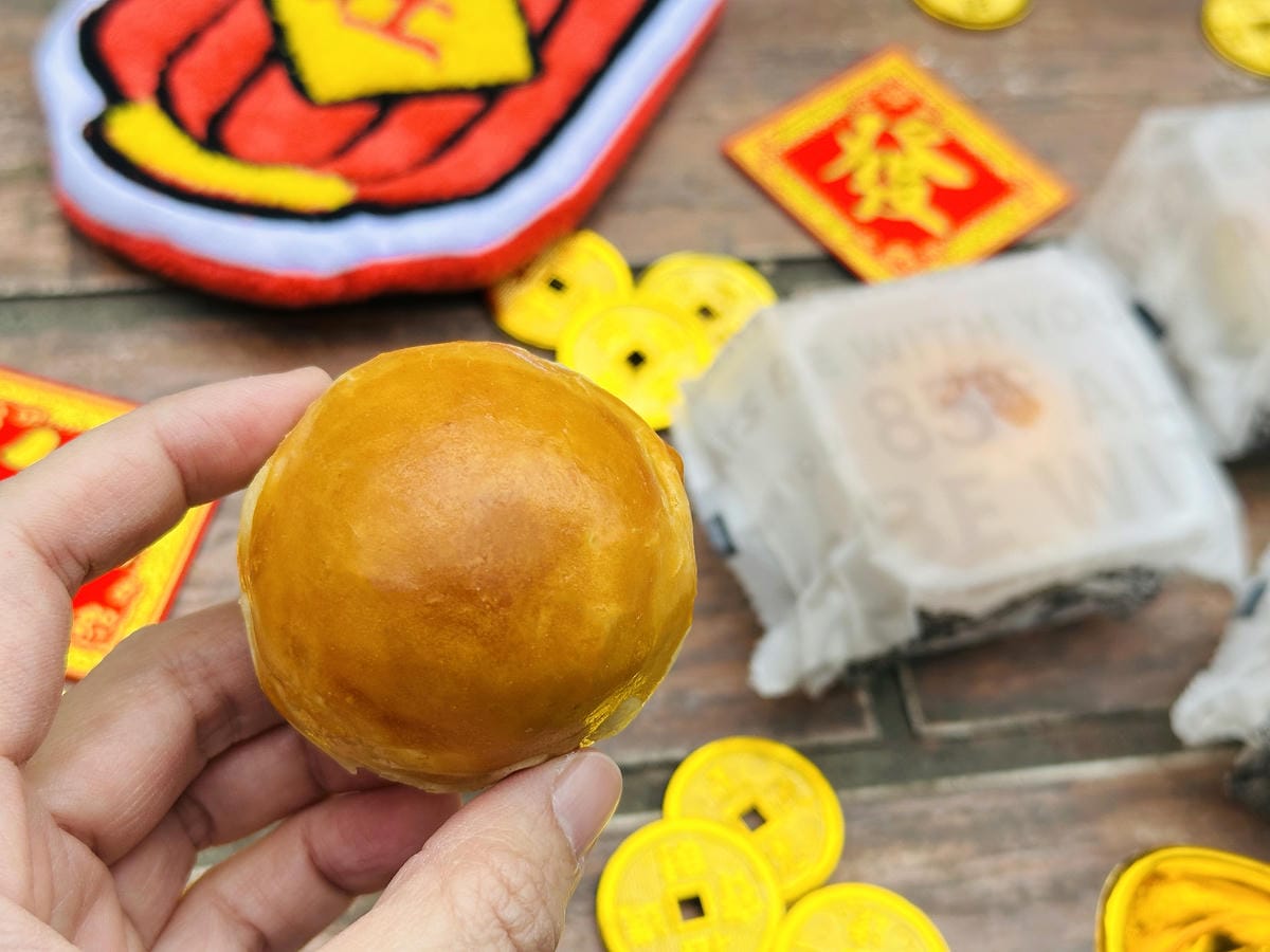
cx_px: 635
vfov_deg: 30.3
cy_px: 476
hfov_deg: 39.7
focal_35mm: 48
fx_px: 1761
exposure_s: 1/159
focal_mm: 6.86
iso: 50
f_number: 1.78
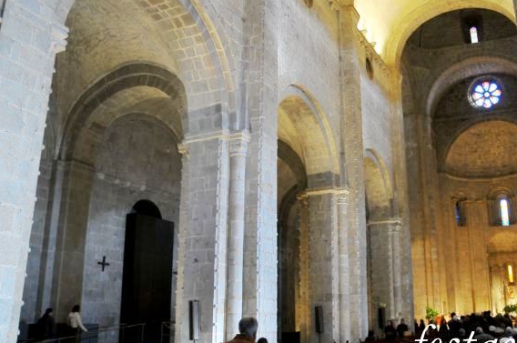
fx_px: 545
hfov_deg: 50.3
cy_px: 137
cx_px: 322
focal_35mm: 38
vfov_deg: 34.8
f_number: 3.5
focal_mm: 18
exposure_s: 1/10
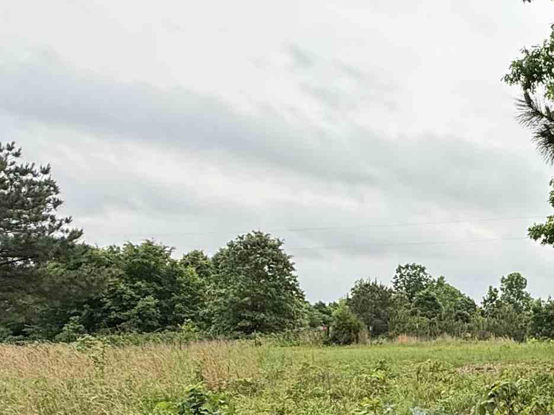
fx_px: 736
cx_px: 654
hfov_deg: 33.9
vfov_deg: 31.2
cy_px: 284
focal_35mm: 46
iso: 50
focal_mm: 2.22
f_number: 2.2
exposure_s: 1/1145
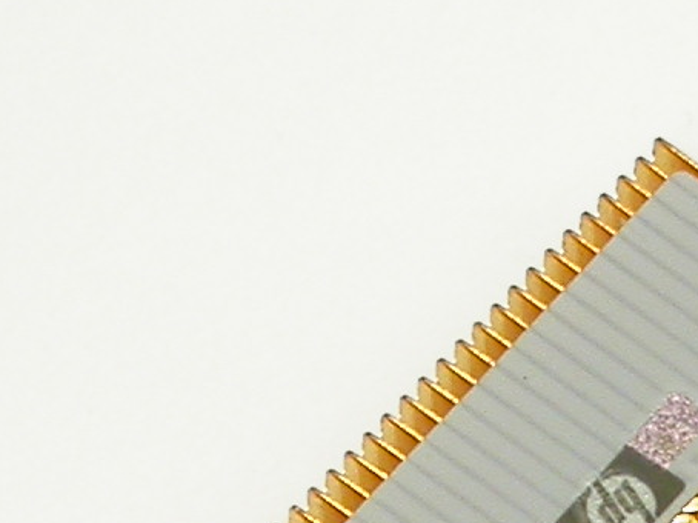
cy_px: 1180
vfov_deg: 2.3
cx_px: 1175
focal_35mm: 641
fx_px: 12918
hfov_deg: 3.1
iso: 100
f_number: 4.5
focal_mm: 26.6
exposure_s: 1/30.9
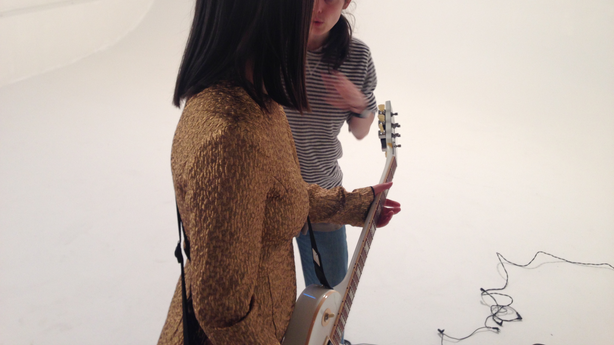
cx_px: 307
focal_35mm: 36
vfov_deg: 32.6
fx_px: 586
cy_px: 116
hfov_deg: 55.3
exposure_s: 1/20
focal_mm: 4.12
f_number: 2.4
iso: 64
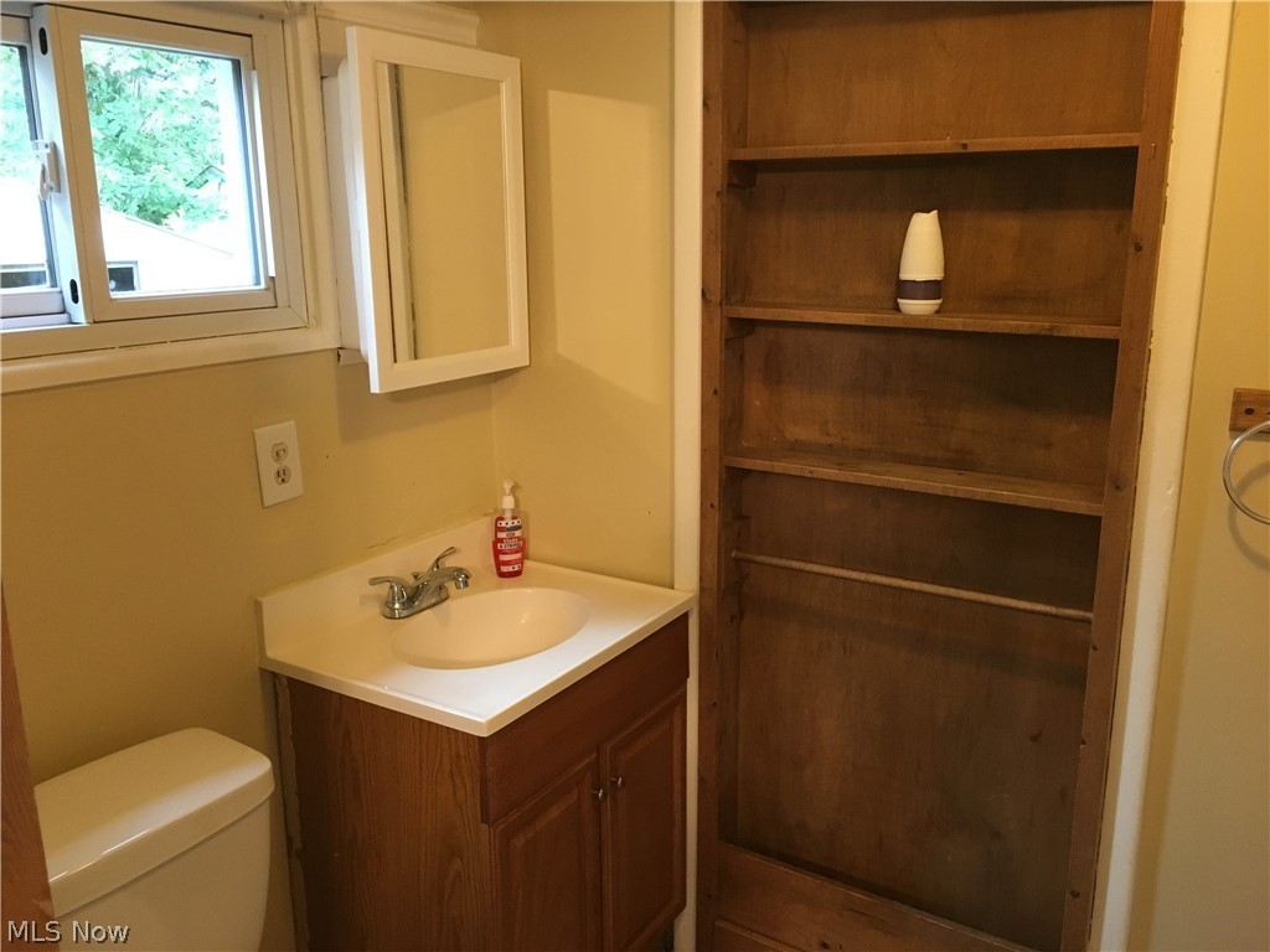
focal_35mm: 29
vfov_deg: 48.2
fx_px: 1064
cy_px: 476
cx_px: 635
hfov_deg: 61.7
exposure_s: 1/20
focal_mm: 4.15
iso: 200
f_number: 2.2
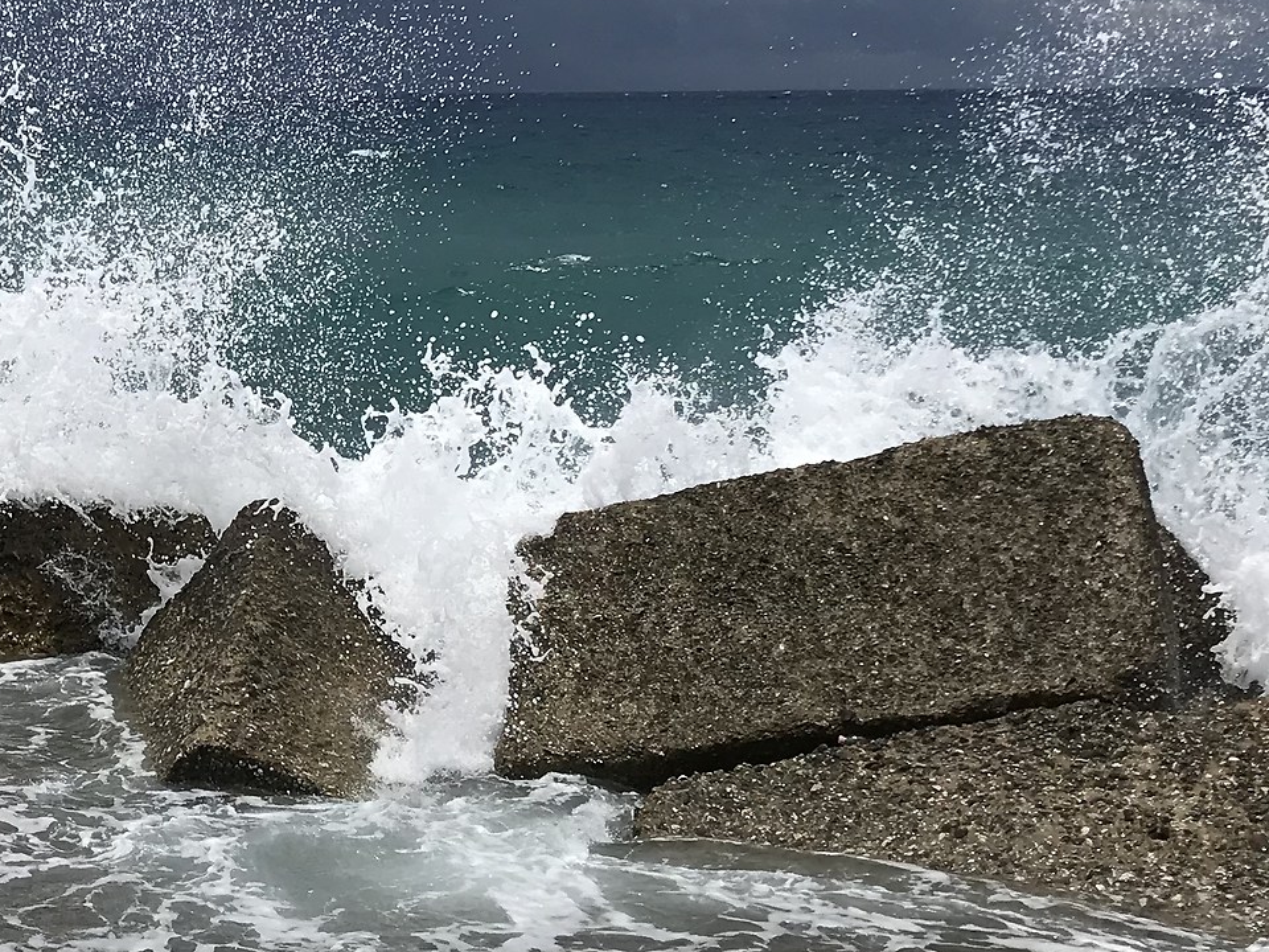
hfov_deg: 26.7
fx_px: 2566
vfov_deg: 21.0
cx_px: 106
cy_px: 356
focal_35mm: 70
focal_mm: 3.99
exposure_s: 1/5988
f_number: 1.8
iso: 20
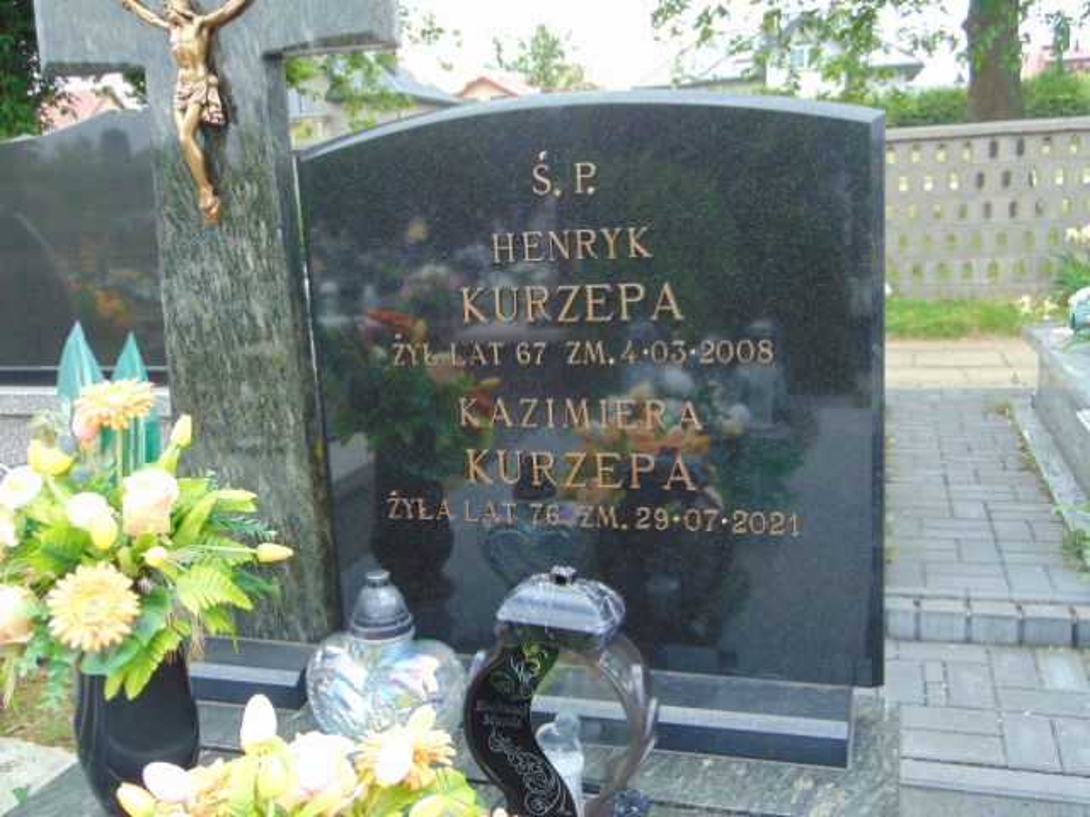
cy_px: 408
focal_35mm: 35
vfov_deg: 40.7
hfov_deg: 52.6
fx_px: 1102
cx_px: 545
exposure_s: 1/200
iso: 80
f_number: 3.2
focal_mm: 6.3
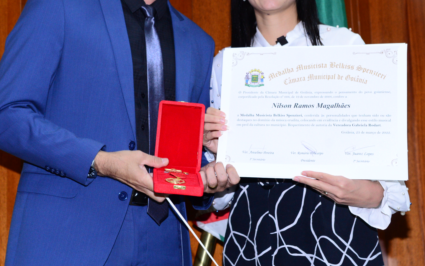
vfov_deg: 13.4
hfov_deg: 21.4
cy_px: 64
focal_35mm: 97
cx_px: 206
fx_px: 1124
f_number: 4.5
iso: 2000
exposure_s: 1/125
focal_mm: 62
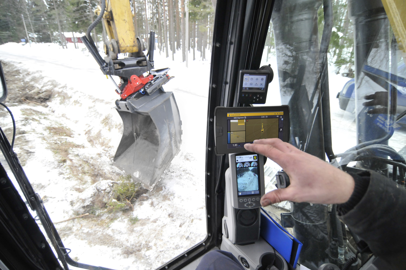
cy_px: 135
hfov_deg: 90.1
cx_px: 203
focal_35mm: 18
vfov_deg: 67.3
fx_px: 203
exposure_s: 1/500
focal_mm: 12
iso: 1250
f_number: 4
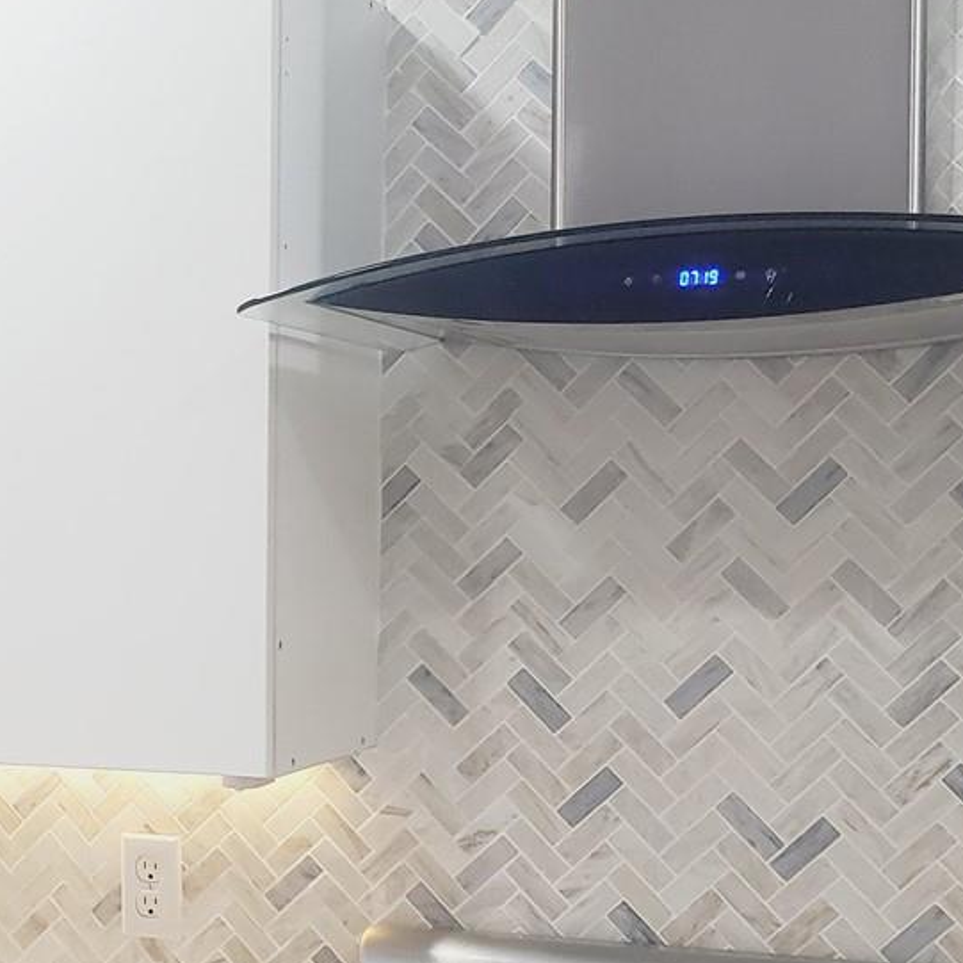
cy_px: 648
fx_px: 2140
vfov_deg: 25.2
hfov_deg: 24.3
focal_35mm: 68
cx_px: 21
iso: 250
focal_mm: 4.3
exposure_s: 1/120
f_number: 2.4
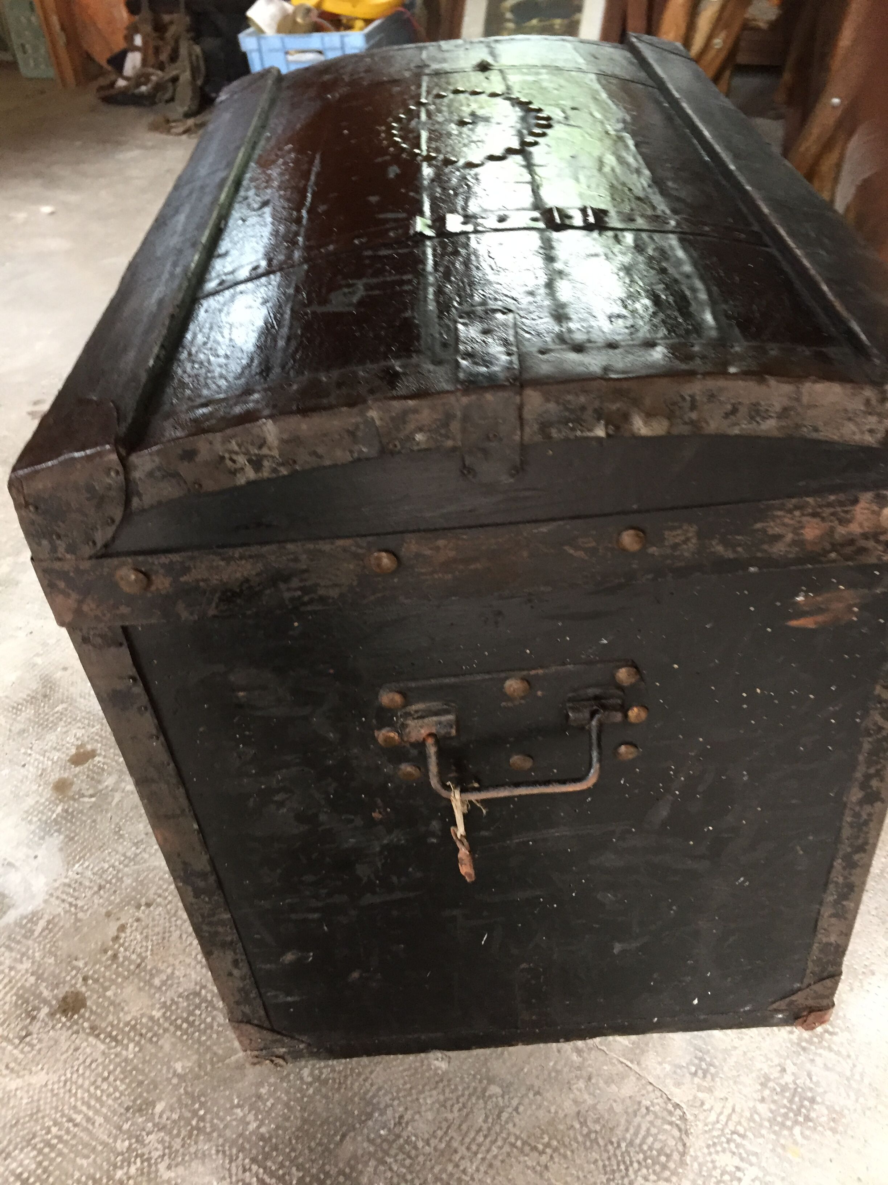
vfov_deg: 61.7
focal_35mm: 29
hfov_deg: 48.2
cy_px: 592
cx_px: 444
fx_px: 992
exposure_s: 1/33
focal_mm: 4.15
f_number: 2.2
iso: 200
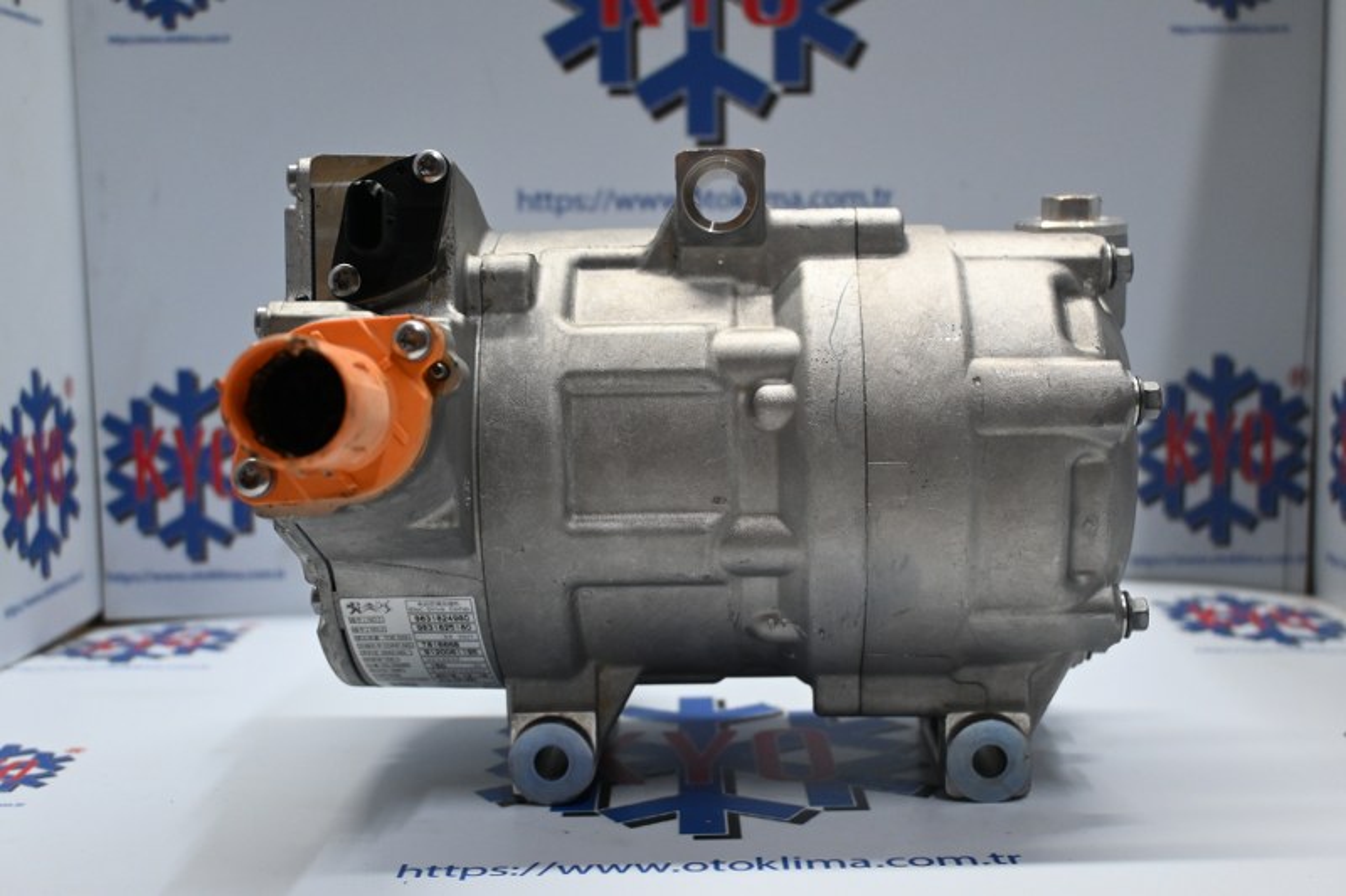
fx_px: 1626
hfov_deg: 45.0
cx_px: 673
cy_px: 448
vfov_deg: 30.8
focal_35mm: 44
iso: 1250
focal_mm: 29
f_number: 4.8
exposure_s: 1/125
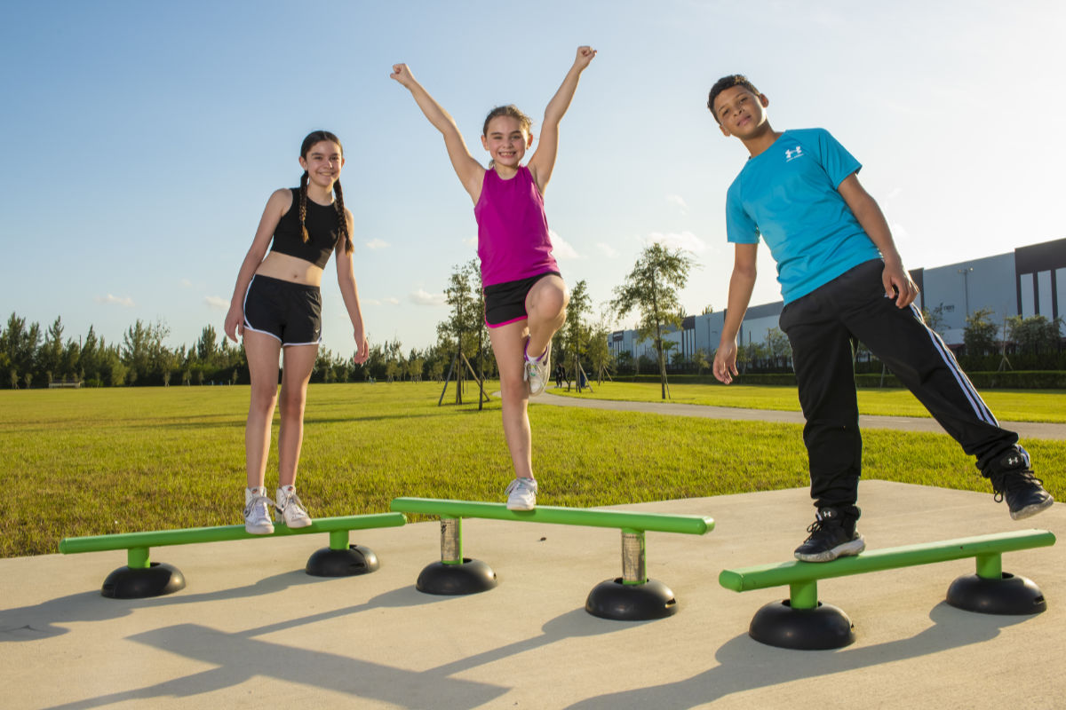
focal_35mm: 38
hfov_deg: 50.7
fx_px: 1125
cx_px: 533
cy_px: 355
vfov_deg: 35.1
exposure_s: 1/200
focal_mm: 38
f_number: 13
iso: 250
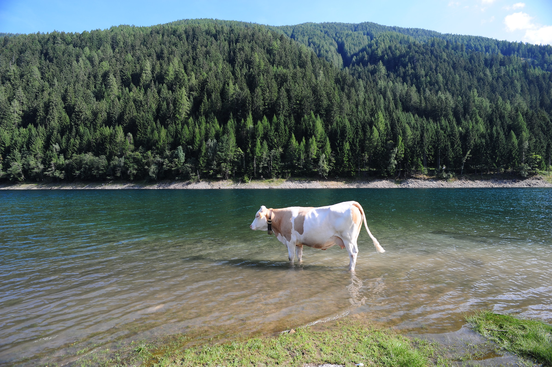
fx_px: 306
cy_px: 184
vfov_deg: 61.8
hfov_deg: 84.0
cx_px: 276
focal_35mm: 20
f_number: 7.1
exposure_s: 1/200
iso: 200
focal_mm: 20
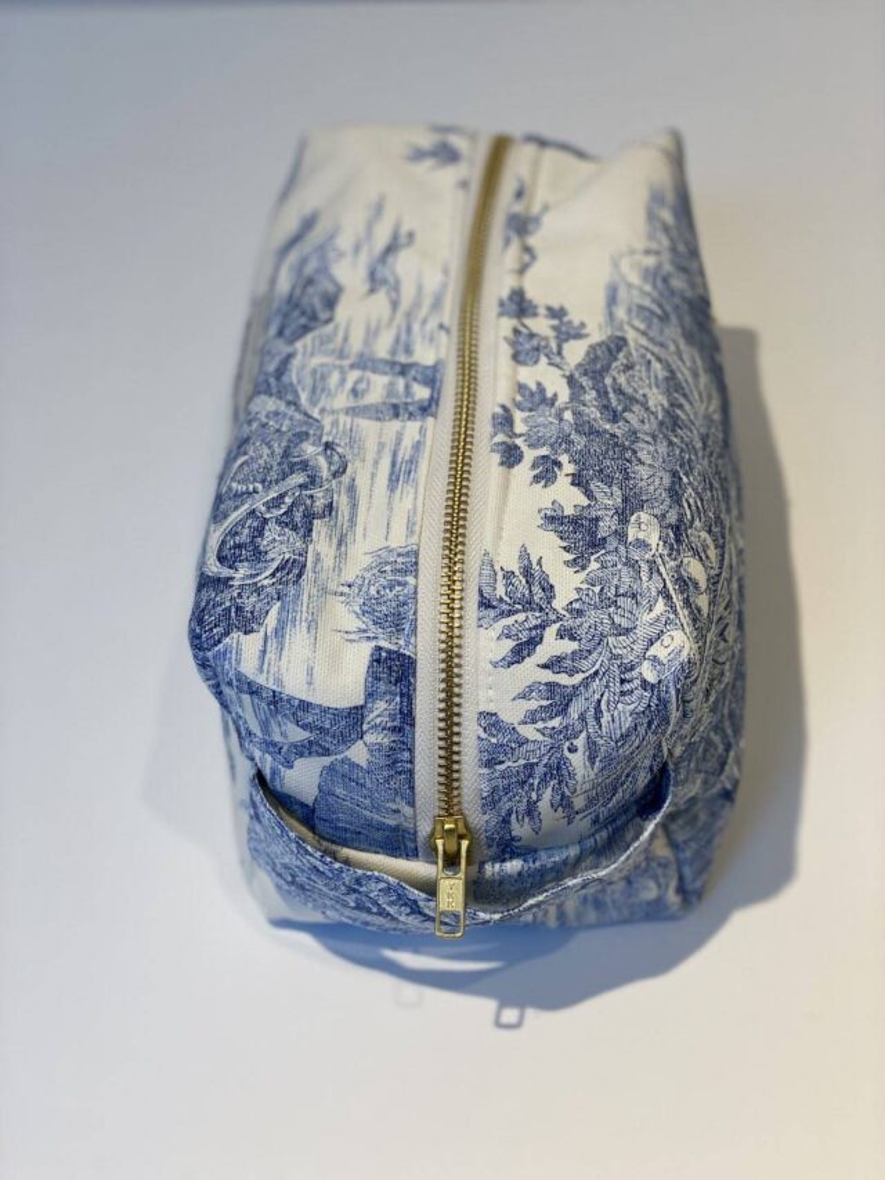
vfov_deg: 36.8
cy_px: 590
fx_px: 1772
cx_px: 442
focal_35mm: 52
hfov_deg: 28.0
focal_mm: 6
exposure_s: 1/100
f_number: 2
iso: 64
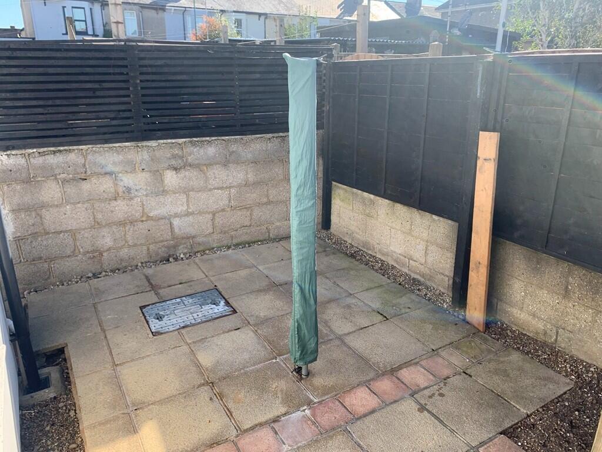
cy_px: 226
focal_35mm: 26
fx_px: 452
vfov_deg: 53.1
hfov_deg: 67.3
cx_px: 301
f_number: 1.8
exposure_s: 1/660
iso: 25
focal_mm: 4.25
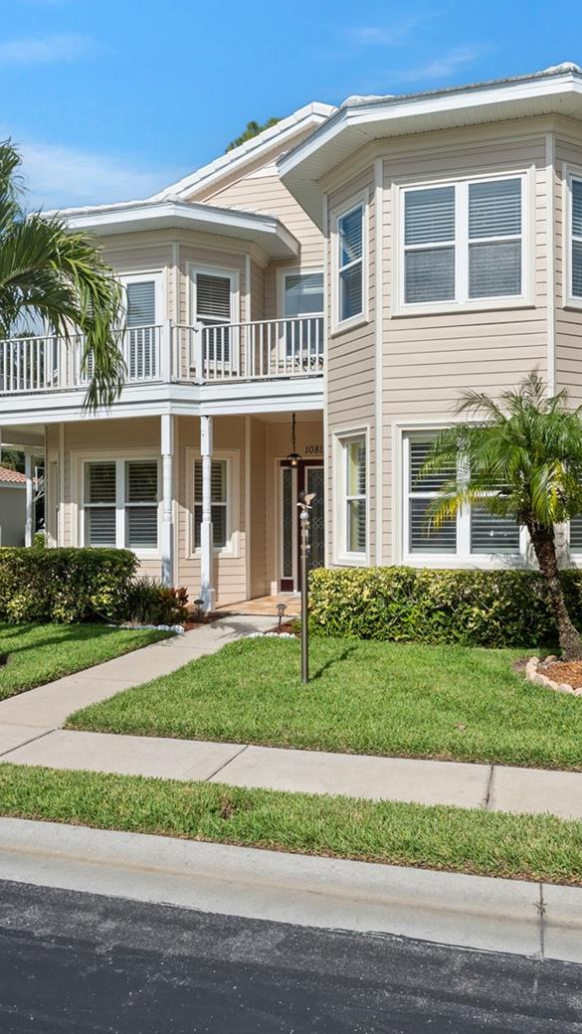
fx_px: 796
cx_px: 303
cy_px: 517
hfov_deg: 40.2
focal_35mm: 29
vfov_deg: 66.1
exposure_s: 1/800
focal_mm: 18
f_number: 8
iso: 400
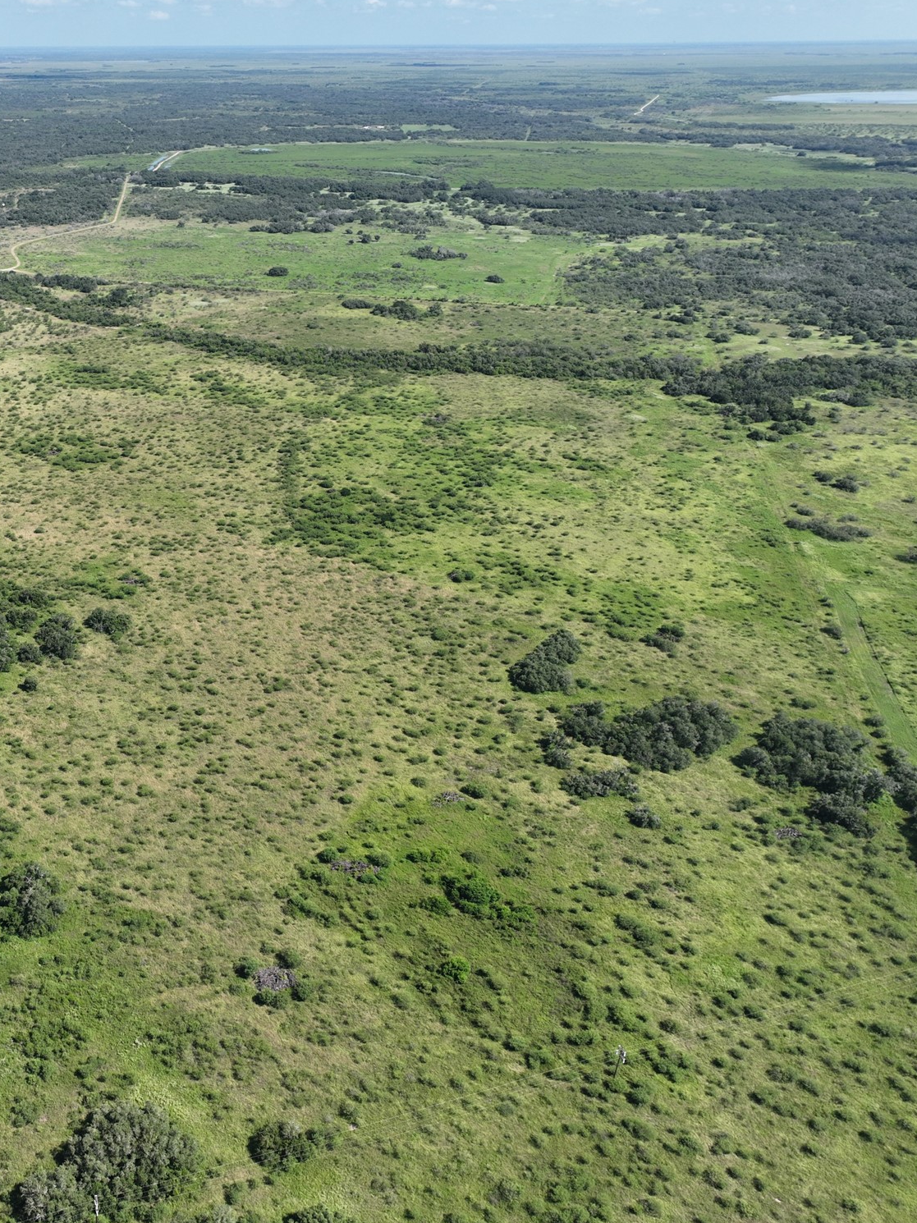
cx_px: 138
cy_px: 620
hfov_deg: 40.5
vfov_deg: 55.4
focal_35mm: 33
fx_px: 1166
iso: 100
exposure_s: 1/1250
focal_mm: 12.29
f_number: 2.8
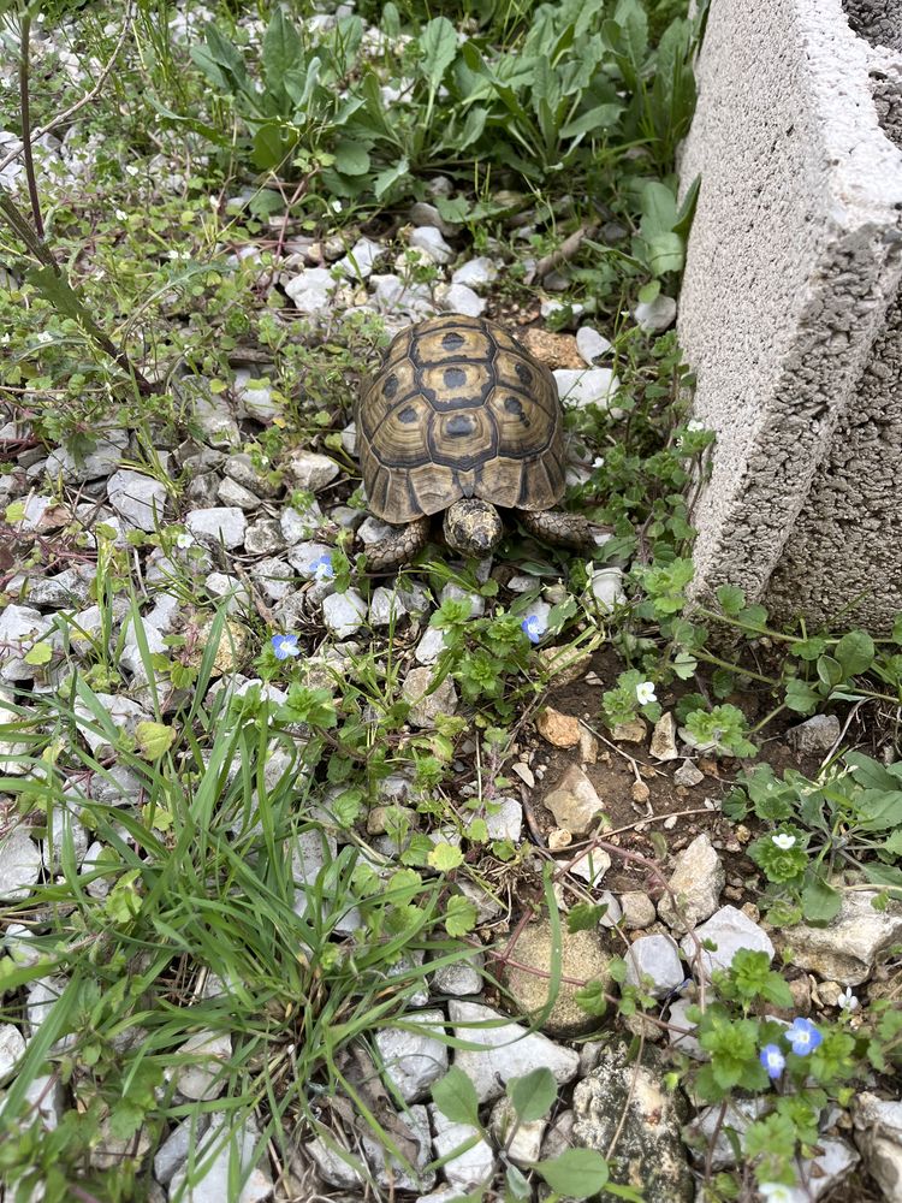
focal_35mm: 26
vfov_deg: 67.3
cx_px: 451
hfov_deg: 53.1
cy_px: 602
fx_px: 903
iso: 50
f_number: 1.6
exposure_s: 1/766
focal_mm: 5.1
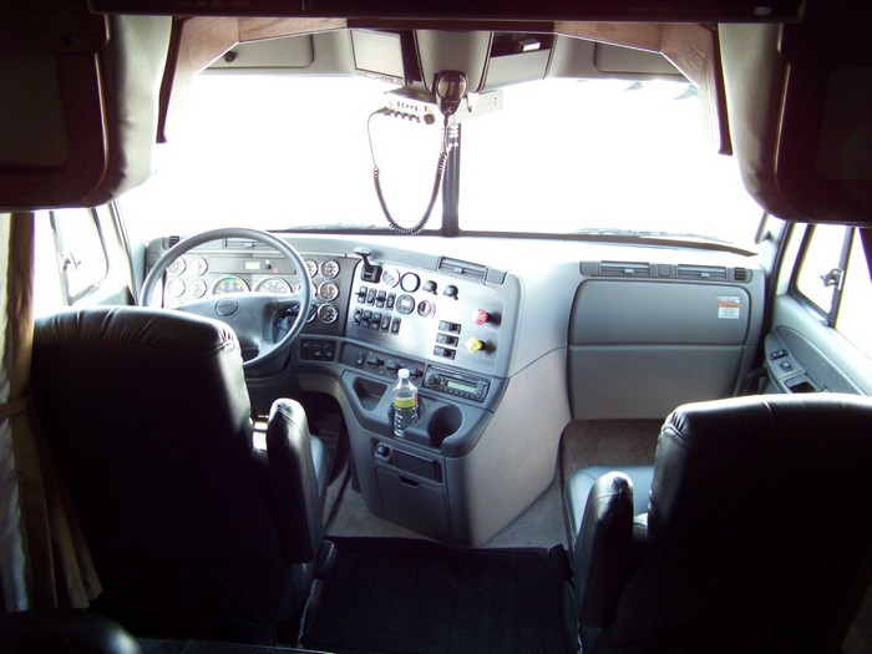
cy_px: 327
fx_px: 907
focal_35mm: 36
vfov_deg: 39.7
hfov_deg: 51.4
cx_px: 436
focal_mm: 5.85
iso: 137
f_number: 2.8
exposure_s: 1/30
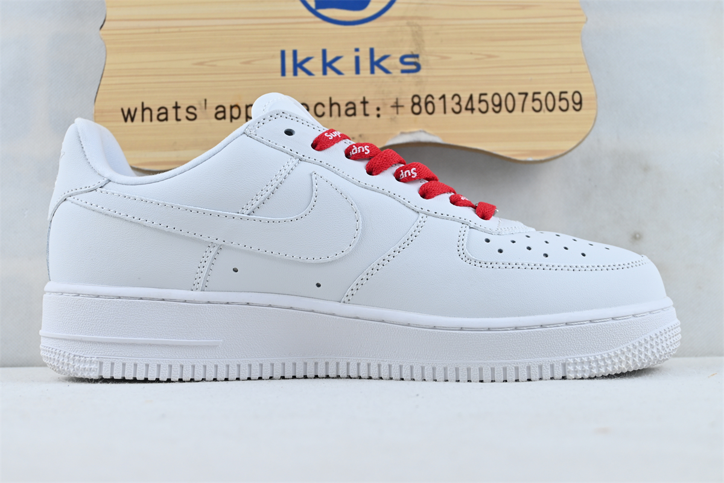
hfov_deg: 37.9
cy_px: 242
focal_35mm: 52
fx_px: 1056
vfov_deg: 25.8
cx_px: 362
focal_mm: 35
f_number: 5.3
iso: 100
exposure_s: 1/50
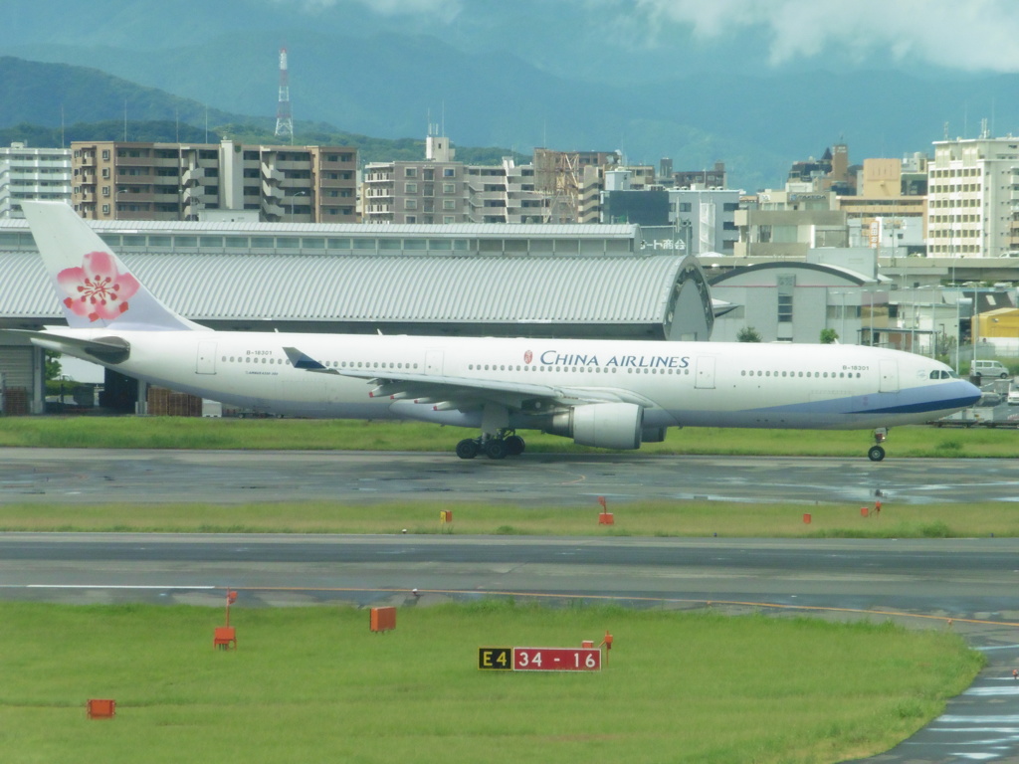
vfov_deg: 5.1
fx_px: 8507
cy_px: 382
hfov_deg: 6.9
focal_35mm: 289
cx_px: 510
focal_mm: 51.5
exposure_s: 1/640
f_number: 6.3
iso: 400
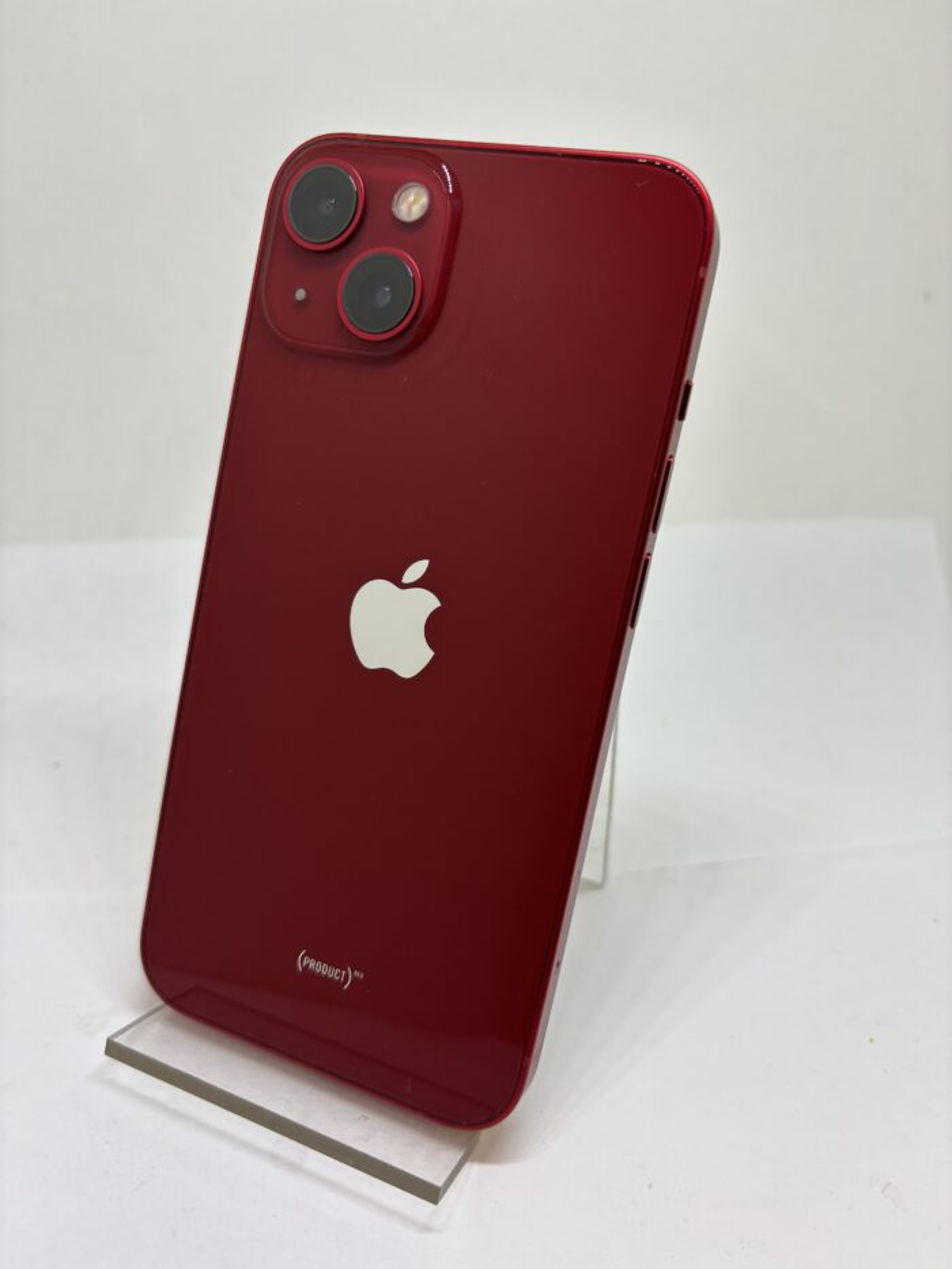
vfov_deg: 67.3
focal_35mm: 26
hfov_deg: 53.1
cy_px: 634
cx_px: 476
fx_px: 953
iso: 40
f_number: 1.6
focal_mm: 5.96
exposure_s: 1/100
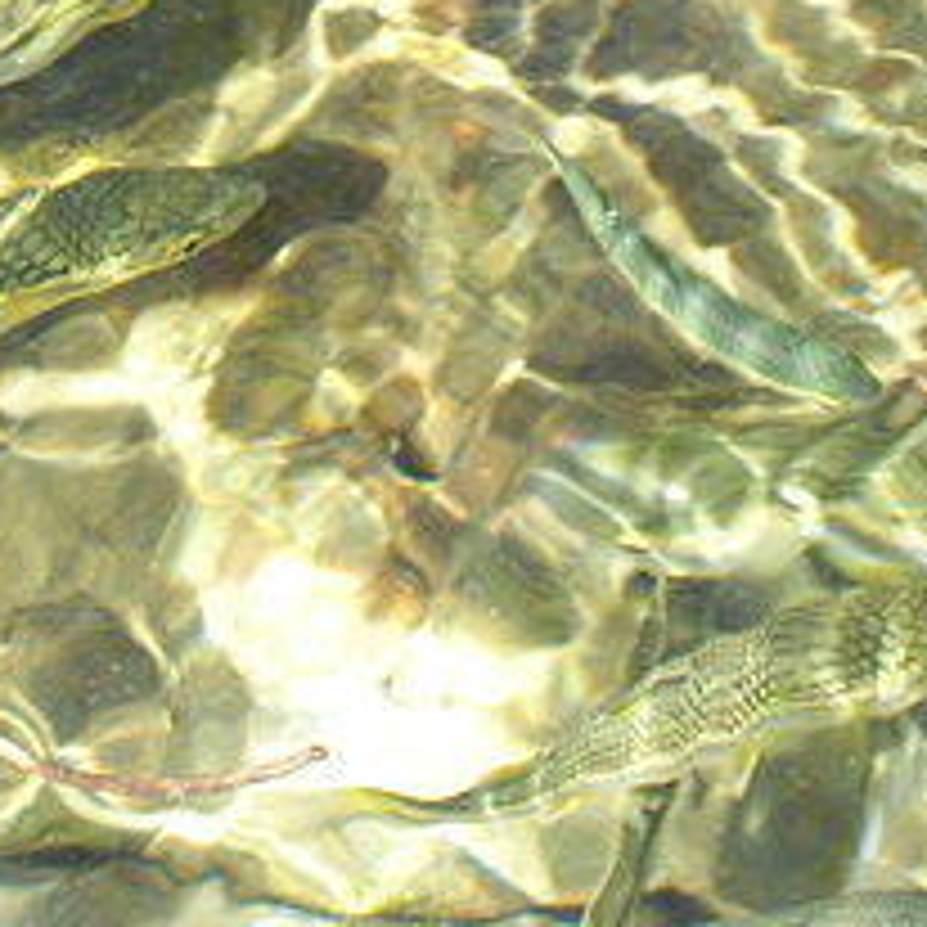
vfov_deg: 5.9
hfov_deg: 5.9
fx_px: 8998
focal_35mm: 297
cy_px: -81
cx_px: 742
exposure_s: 1/250
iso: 160
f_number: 4.6
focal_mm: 18
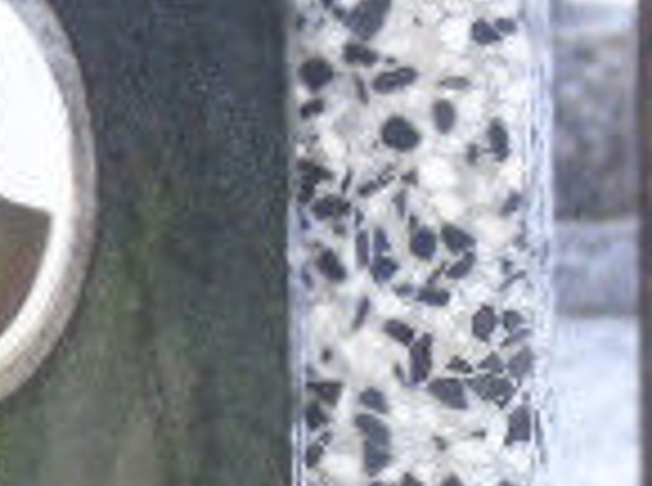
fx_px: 15463
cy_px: 855
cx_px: -710
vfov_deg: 1.8
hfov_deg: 2.4
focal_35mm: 823
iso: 400
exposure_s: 1/125
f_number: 5
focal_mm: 33
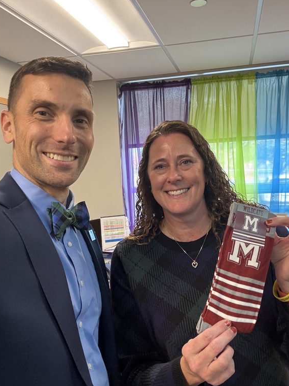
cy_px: 193
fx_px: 345
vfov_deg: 58.4
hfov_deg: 45.4
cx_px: 155
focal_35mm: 31
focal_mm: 2.69
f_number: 1.9
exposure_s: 1/60
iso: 200
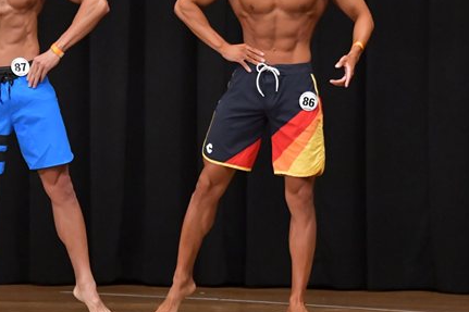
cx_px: 93
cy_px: 93
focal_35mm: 363
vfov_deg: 3.8
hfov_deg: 5.7
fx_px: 4727
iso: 6400
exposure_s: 1/400
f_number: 5.6
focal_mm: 135
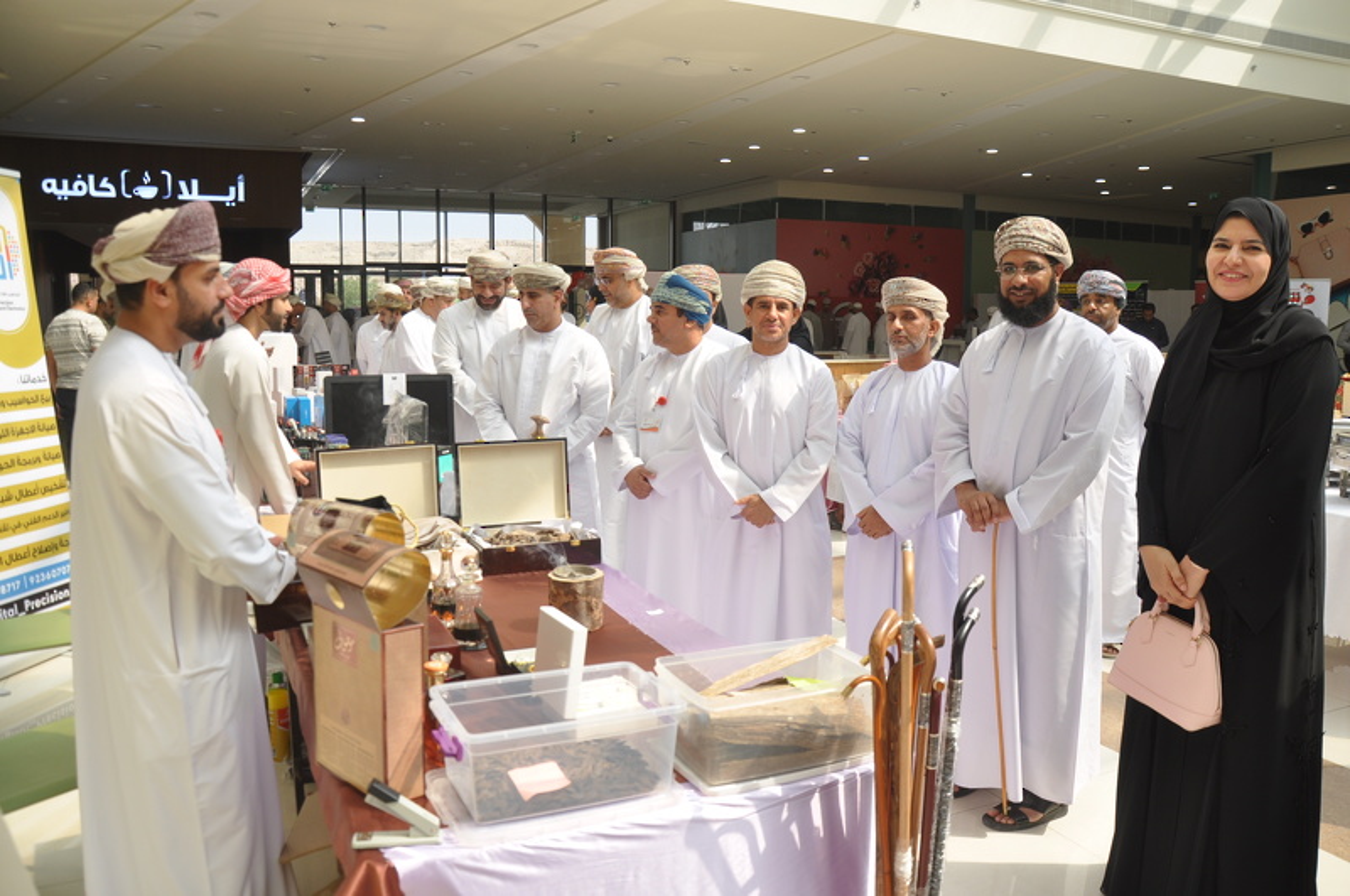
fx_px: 1011
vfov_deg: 47.8
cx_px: 675
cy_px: 448
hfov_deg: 67.5
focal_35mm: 27
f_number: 7.1
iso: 200
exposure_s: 1/200
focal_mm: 18
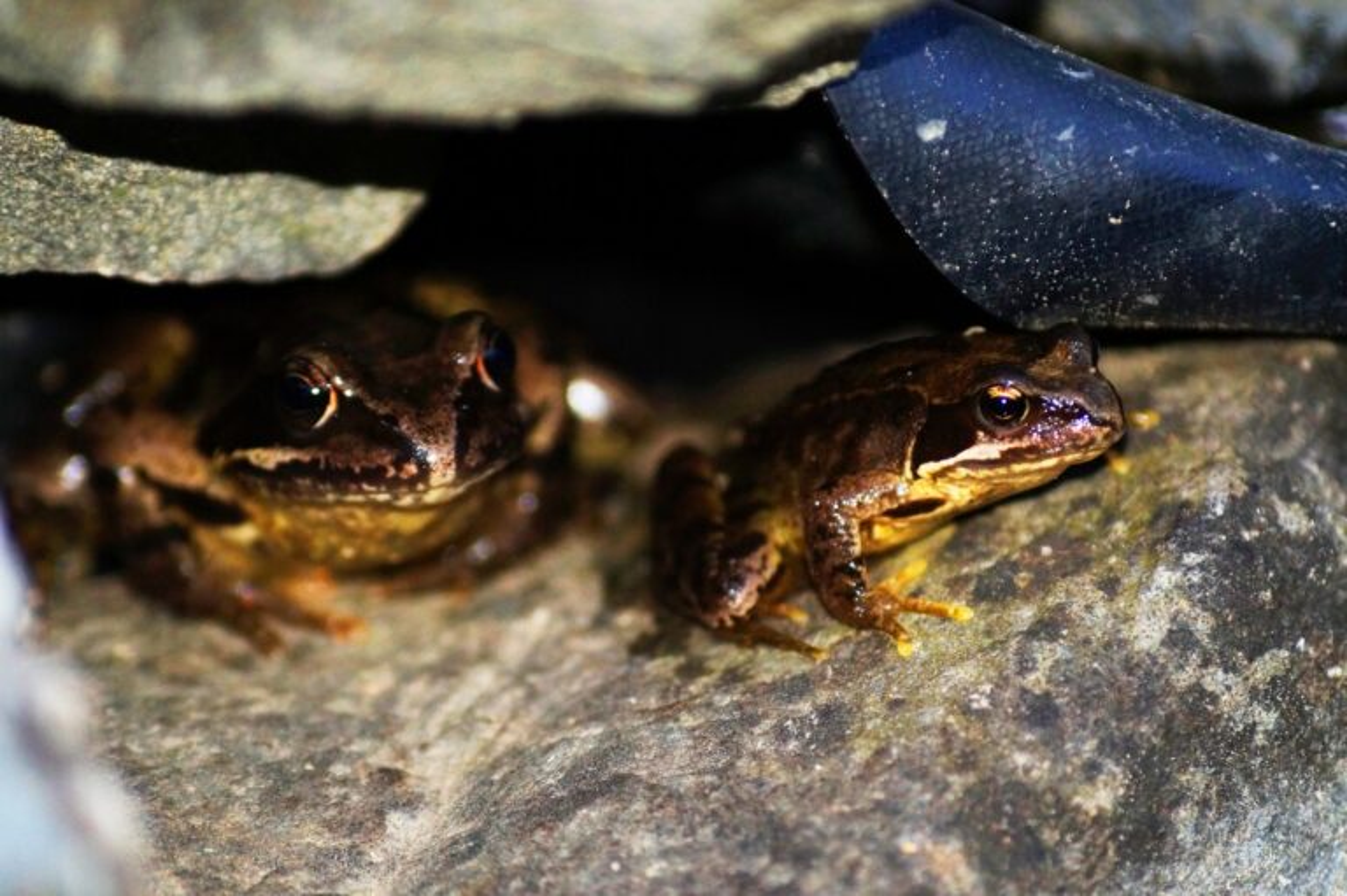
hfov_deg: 6.9
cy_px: 448
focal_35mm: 300
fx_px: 11217
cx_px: 674
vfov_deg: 4.6
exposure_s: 1/60
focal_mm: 200
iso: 640
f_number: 5.6
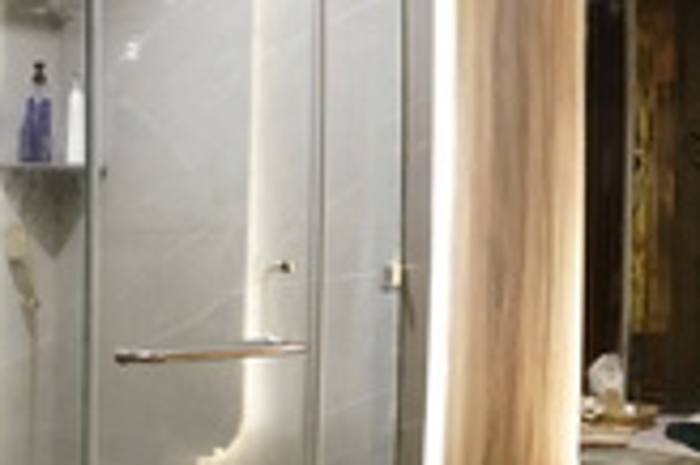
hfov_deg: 33.2
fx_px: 1088
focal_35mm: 56
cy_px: 343
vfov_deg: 23.9
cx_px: 30
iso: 3200
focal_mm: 20
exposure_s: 1/60
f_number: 2.8
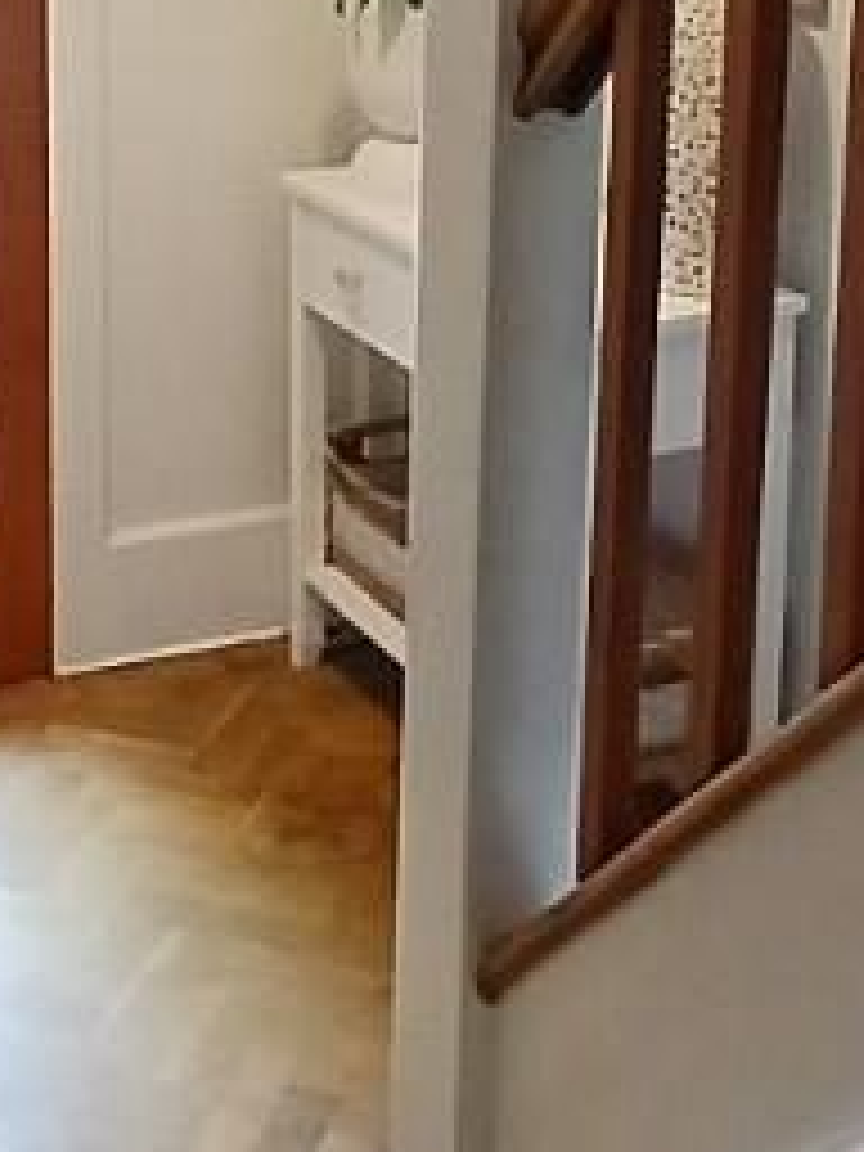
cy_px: 72
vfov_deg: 27.3
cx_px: 225
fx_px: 2263
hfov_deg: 21.4
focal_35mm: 68
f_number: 2.2
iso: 400
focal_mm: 1.4
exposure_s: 1/33.3
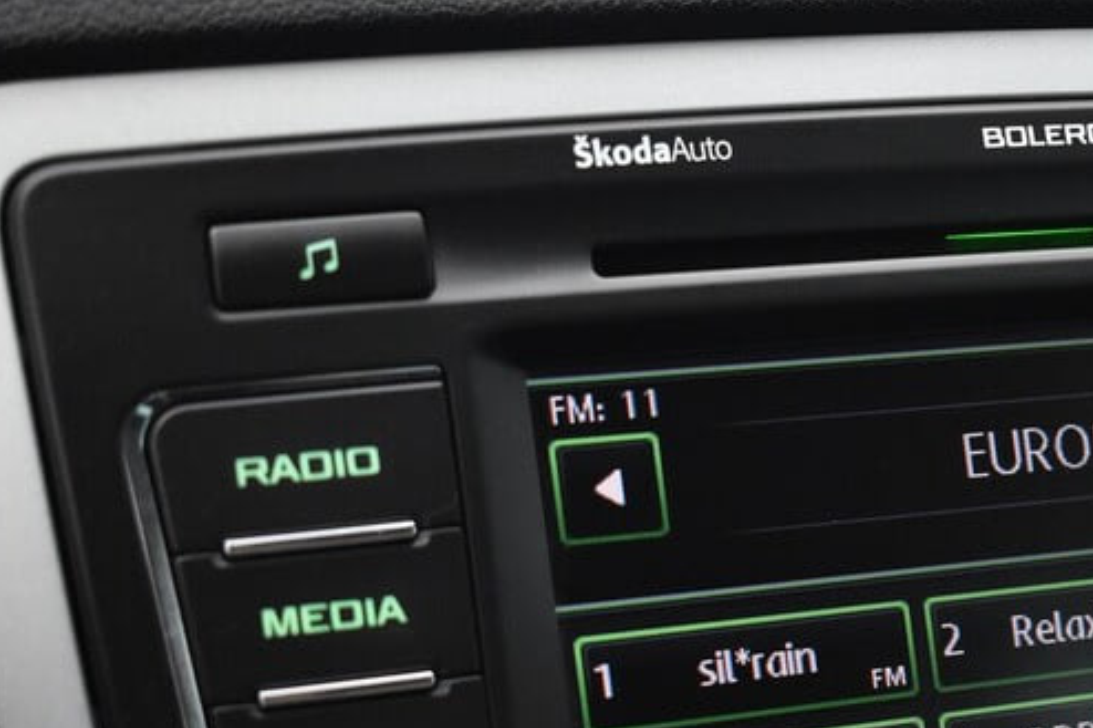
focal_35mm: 93
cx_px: 967
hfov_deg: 21.5
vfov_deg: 14.6
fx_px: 2822
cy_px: 624
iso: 3200
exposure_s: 1/50
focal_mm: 34
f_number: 4.5
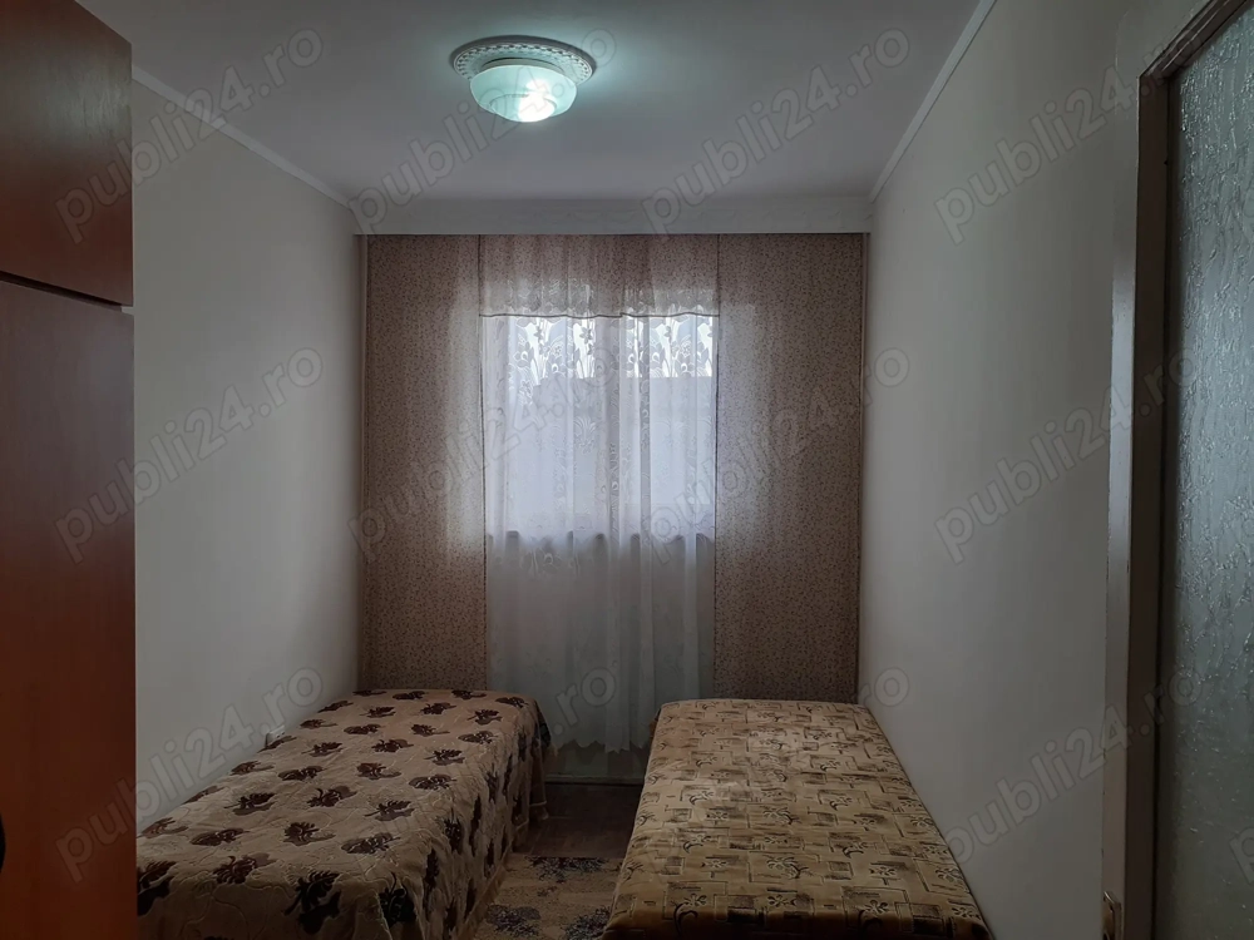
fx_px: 978
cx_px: 627
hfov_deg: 65.3
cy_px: 470
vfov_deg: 51.4
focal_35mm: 27
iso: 50
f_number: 1.9
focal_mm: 3.6
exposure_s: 1/100
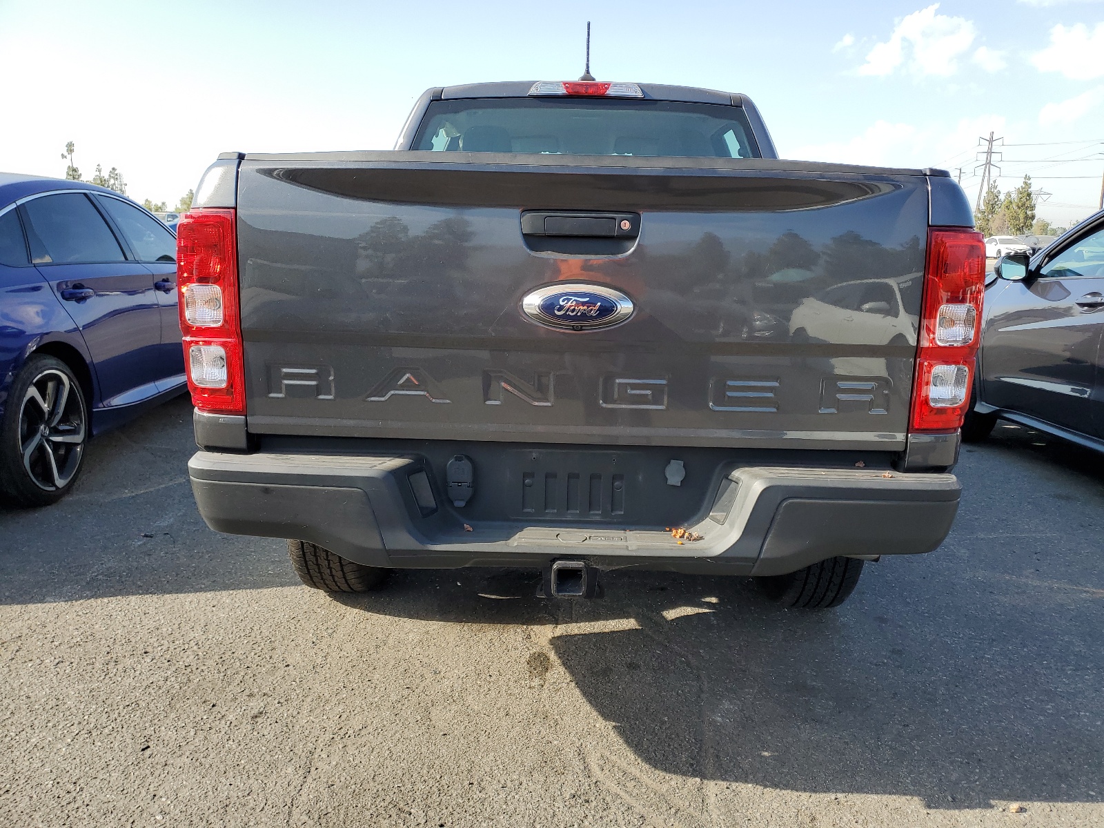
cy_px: 414
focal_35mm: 26
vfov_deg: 53.1
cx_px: 552
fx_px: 829
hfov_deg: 67.3
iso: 50
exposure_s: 1/1250
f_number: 1.5
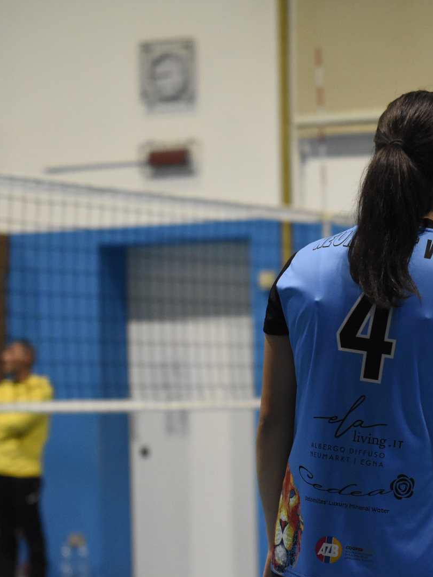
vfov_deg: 13.0
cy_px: 288
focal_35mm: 152
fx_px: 2535
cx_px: 416
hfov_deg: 9.7
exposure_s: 1/500
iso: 3200
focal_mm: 70
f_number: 2.8
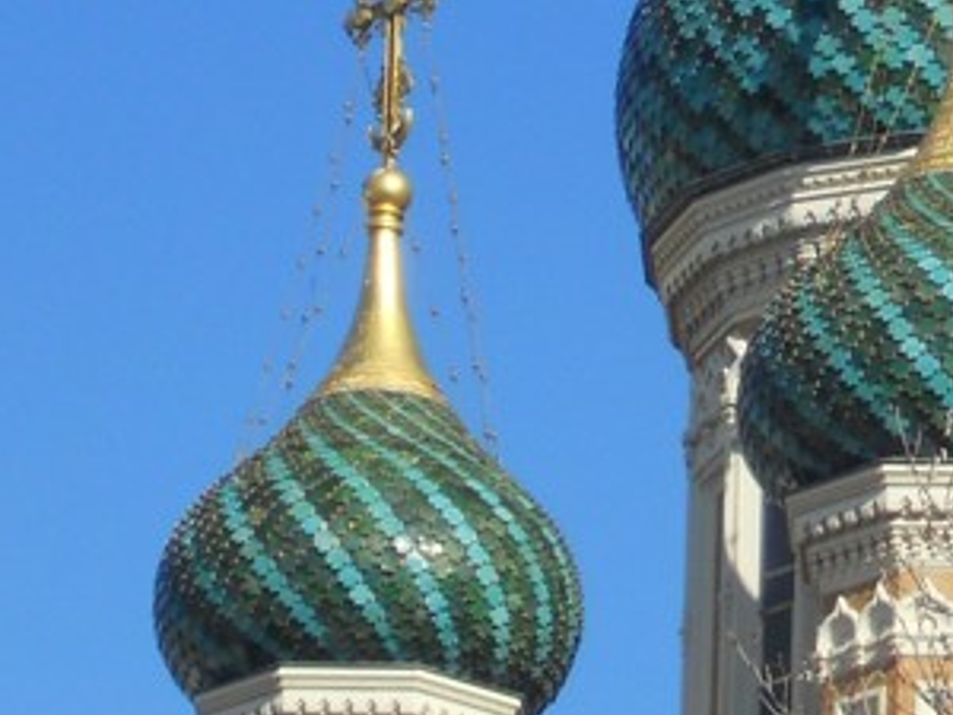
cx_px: 762
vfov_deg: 4.0
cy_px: 407
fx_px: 10159
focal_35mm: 369
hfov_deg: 5.4
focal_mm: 19.6
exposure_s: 1/400
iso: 80
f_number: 5.9
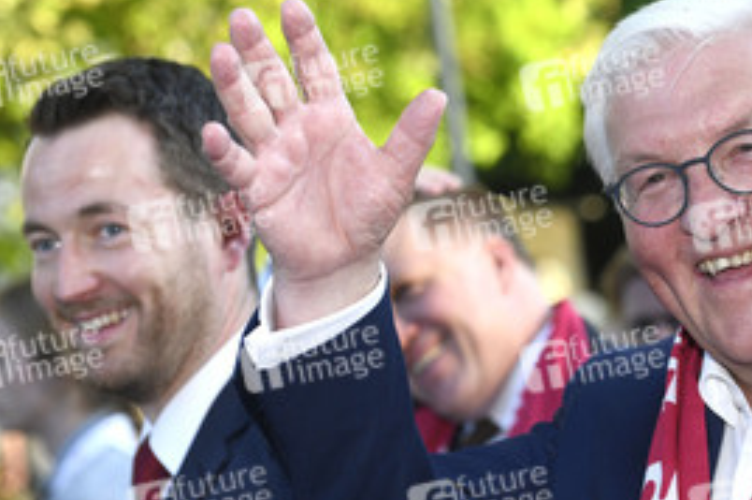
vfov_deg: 11.6
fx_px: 2462
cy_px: 289
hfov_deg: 17.3
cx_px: 518
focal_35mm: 118
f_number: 4.5
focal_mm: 70
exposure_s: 1/1000
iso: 1250
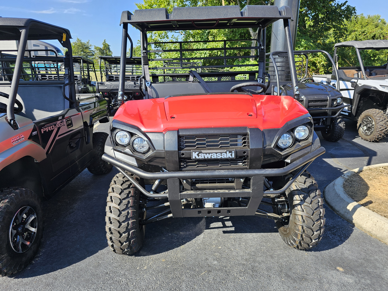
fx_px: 258
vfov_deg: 58.9
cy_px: 146
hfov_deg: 73.9
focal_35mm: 23
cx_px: 194
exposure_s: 1/260
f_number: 1.7
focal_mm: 6.3
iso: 10
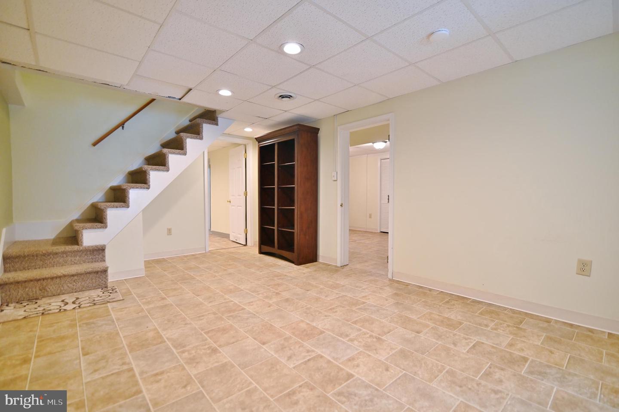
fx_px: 275
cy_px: 206
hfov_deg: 96.8
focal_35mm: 16
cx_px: 310
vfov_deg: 73.7
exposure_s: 1/125
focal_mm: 16
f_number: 2.8
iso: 1000
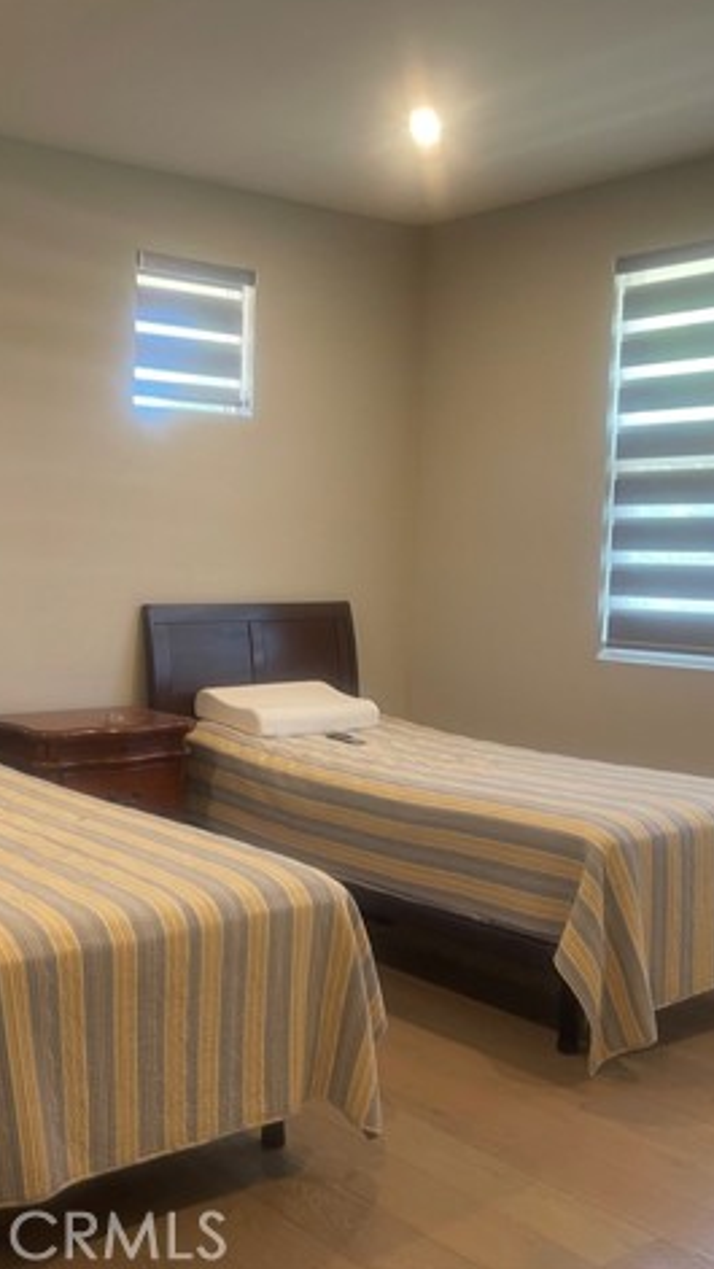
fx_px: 1245
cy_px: 628
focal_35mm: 37
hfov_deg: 31.3
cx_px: 154
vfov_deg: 54.0
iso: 100
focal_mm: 5.1
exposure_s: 1/61
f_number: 1.6
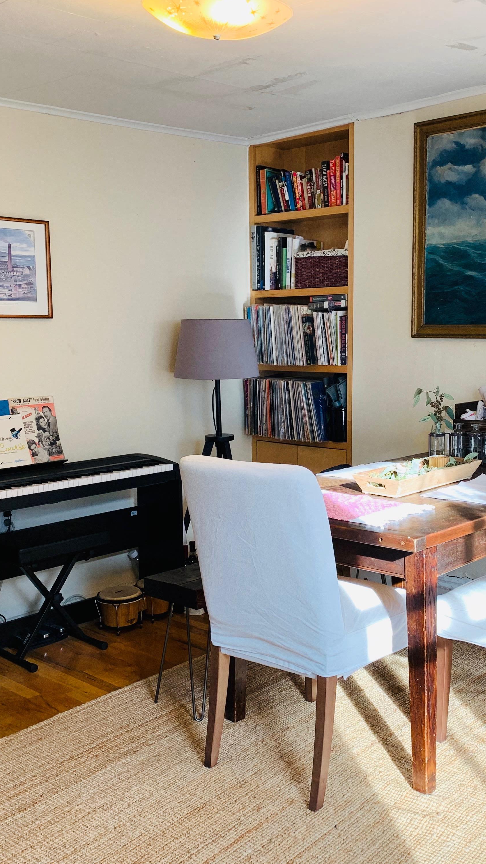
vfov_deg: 52.8
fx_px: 871
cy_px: 432
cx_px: 315
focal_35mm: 38
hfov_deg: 31.0
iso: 50
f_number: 1.8
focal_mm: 4.25
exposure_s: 1/121
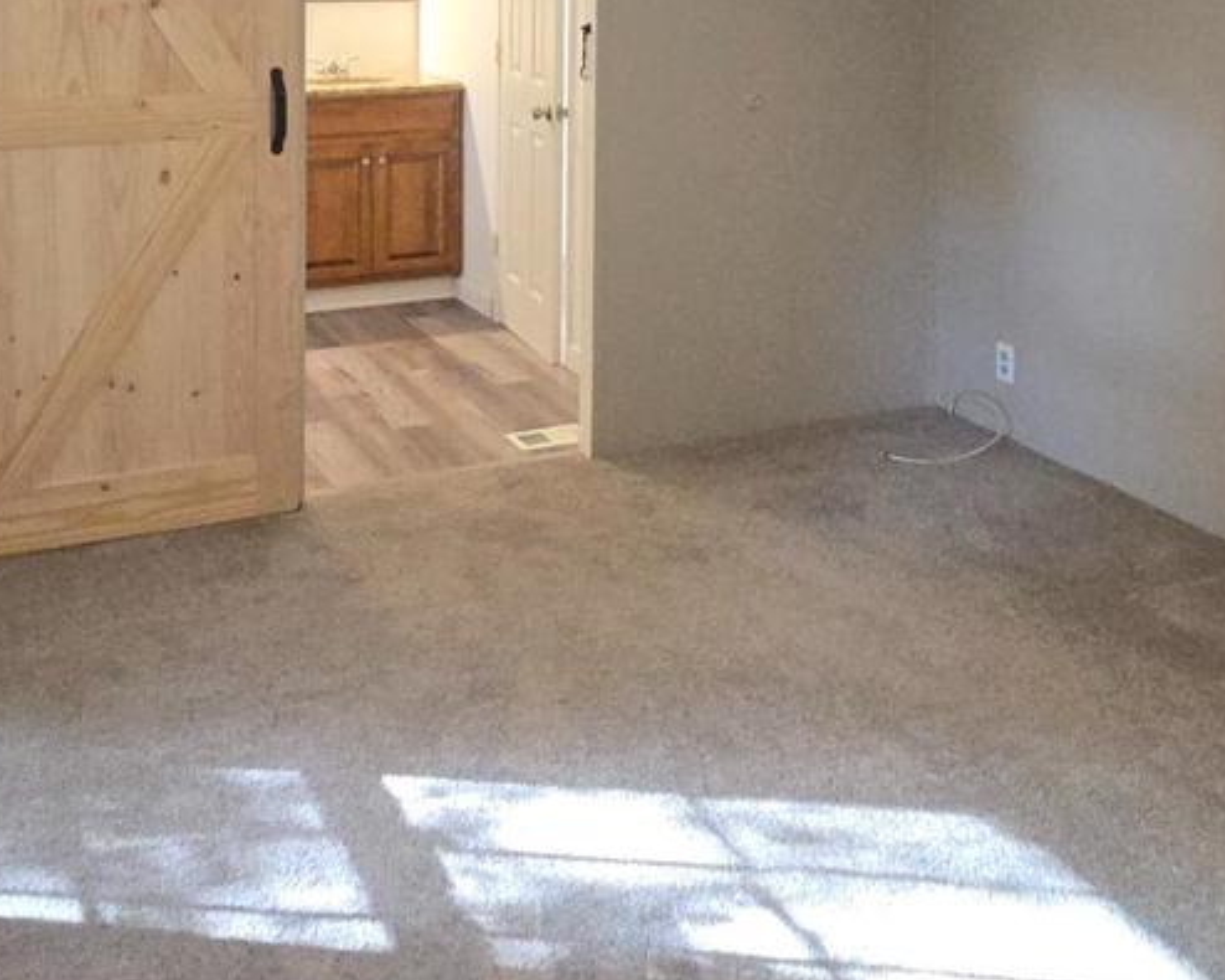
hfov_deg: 48.9
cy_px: -16
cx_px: 518
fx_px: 1341
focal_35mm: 37
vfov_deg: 35.9
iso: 320
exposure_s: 1/60.2
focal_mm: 2.2
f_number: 2.2
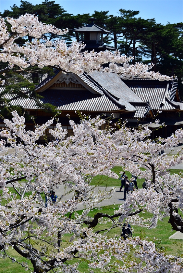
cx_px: 92
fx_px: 914
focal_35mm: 120
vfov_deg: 17.1
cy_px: 136
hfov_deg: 11.4
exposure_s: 1/2500
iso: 400
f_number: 6.3
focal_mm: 120
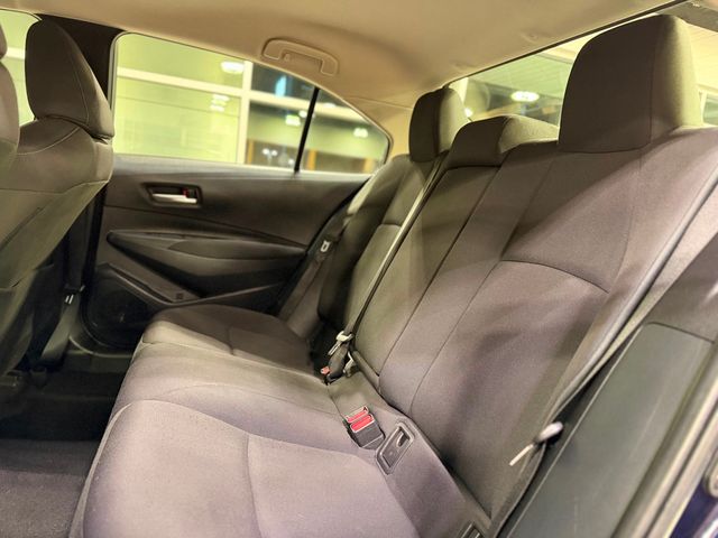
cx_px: 359
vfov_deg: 56.8
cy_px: 269
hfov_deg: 71.6
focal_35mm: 24
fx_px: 498
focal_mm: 6.76
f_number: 1.78
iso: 800
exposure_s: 1/40
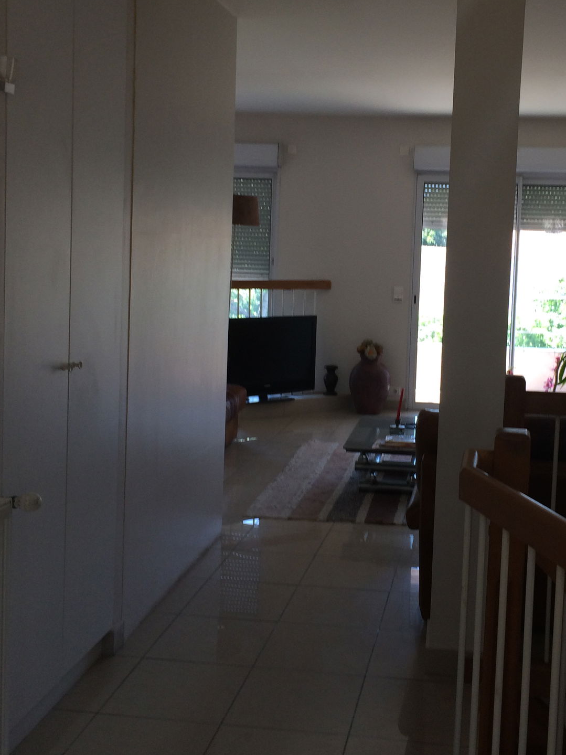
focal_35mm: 43
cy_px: 312
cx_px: 373
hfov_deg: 33.3
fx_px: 938
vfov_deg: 43.7
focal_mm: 4.15
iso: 50
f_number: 2.2
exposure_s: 1/100
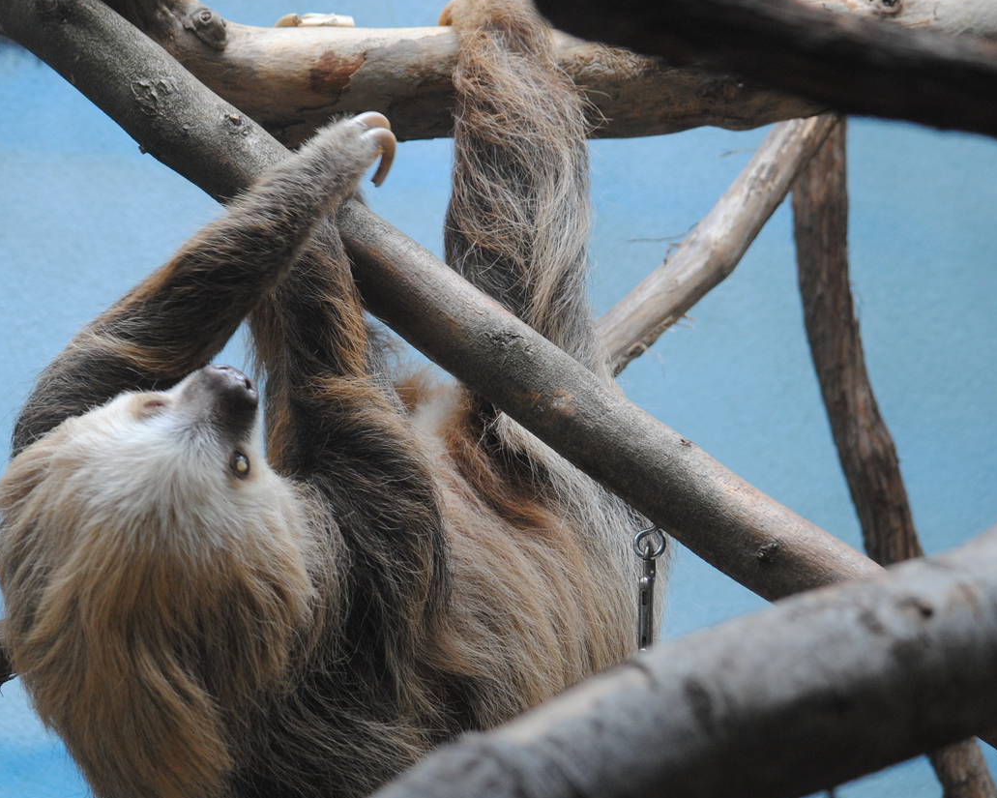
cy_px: 464
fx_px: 6779
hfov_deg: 8.4
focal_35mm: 230
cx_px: 429
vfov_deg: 6.7
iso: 400
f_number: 4.8
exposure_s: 1/60
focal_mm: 105
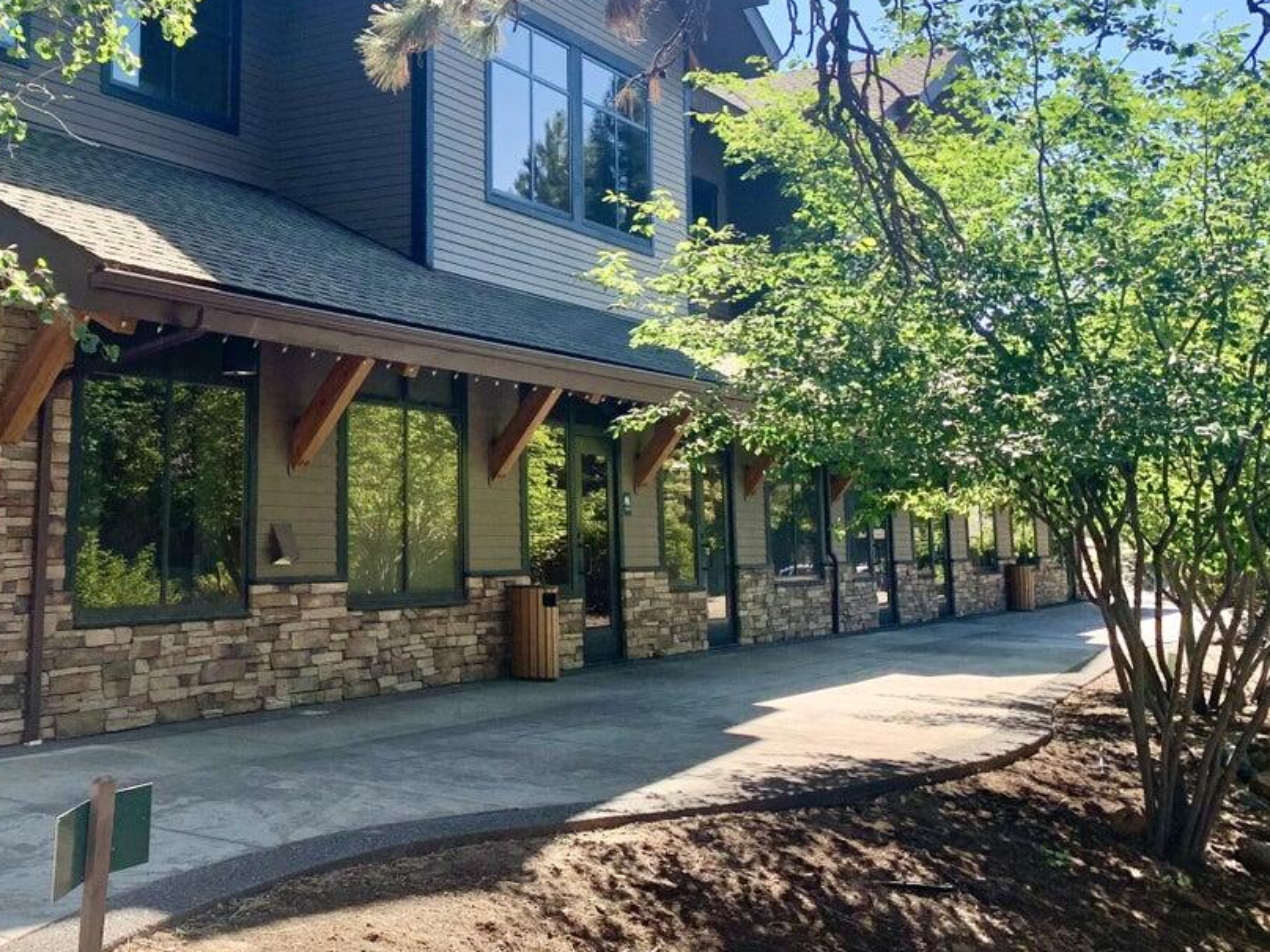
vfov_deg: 32.3
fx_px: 1614
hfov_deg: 41.3
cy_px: 255
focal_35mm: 44
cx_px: 278
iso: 25
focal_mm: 4.25
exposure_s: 1/555
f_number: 1.8
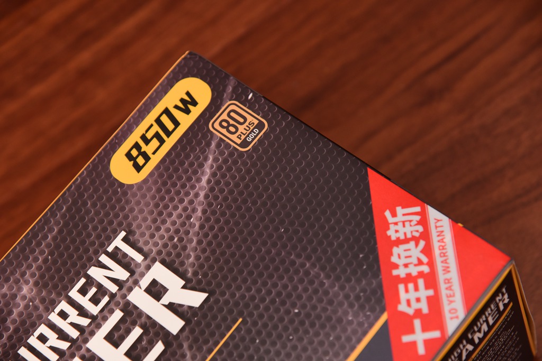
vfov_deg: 11.4
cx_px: 271
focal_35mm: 120
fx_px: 1807
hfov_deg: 17.1
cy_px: 180
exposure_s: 1/60
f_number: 5.6
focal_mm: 120
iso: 1600
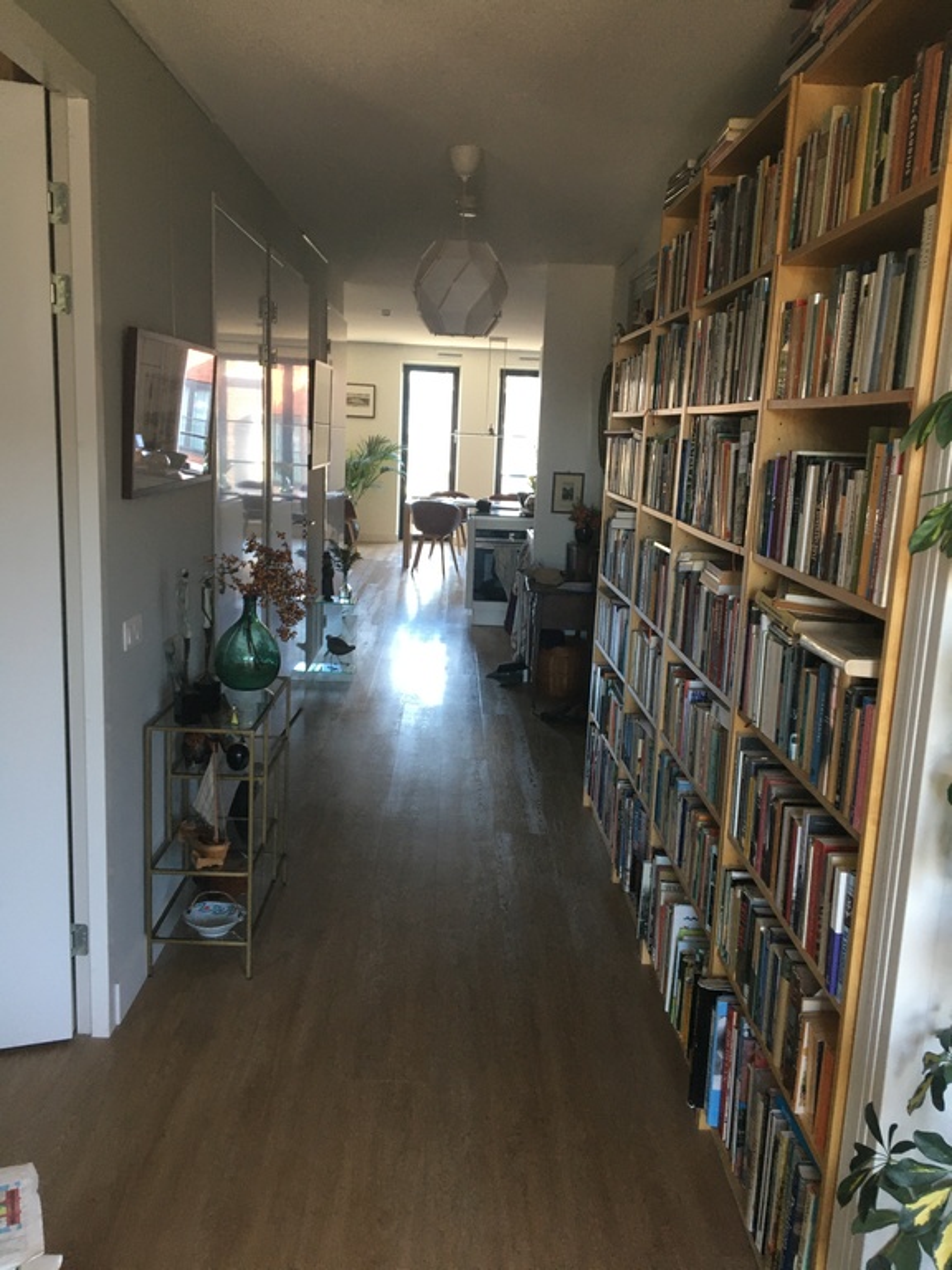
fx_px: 1063
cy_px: 635
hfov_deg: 48.2
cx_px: 476
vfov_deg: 61.7
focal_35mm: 29
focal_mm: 4.15
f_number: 2.2
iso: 125
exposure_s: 1/33
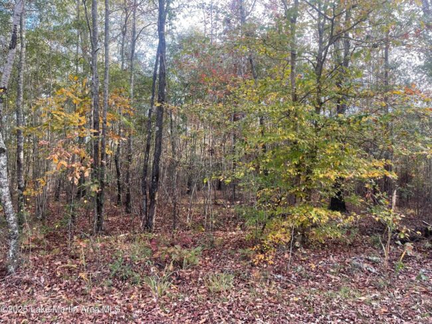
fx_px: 312
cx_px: 216
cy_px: 162
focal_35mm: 25
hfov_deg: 69.4
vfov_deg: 54.9
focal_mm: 5.1
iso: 40
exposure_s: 1/121
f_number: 1.6
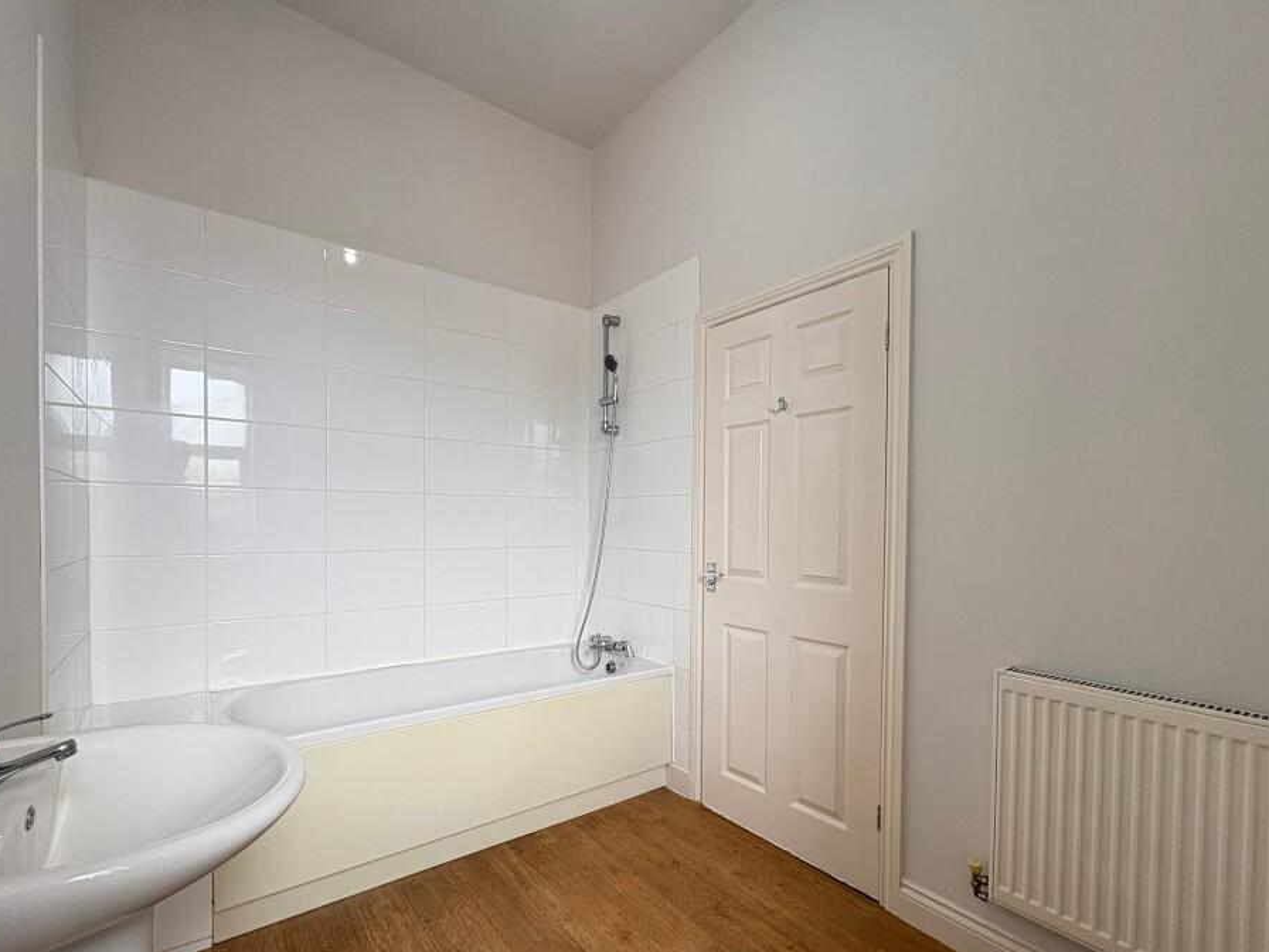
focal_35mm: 16
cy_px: 533
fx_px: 587
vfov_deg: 77.8
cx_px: 616
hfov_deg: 94.5
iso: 200
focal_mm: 2.22
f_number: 2.2
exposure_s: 1/100
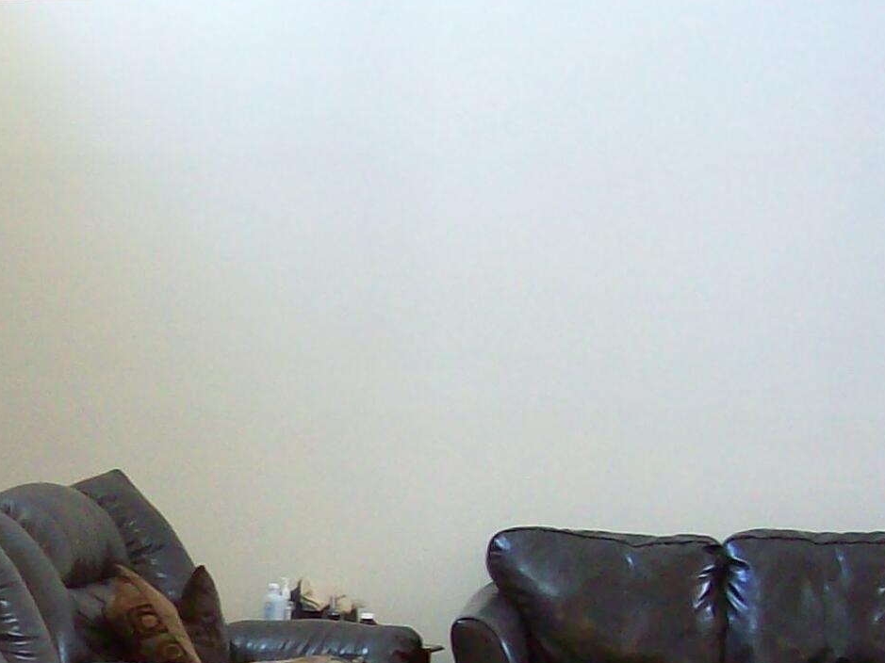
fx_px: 2940
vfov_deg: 12.6
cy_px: 779
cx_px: -115
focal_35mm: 115
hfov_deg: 16.5
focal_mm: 6
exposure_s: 1/16.7
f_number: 2.7
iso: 160
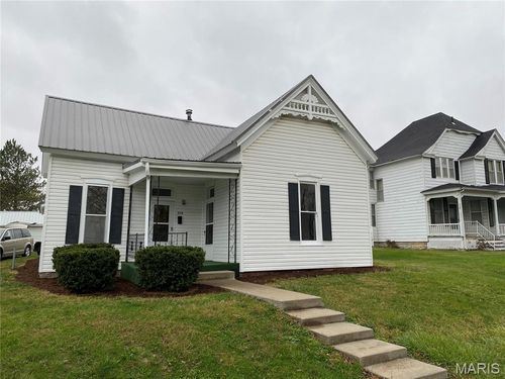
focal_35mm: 26
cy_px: 190
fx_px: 379
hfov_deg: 67.3
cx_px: 252
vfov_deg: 53.1
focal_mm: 4.25
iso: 32
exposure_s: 1/324
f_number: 1.8
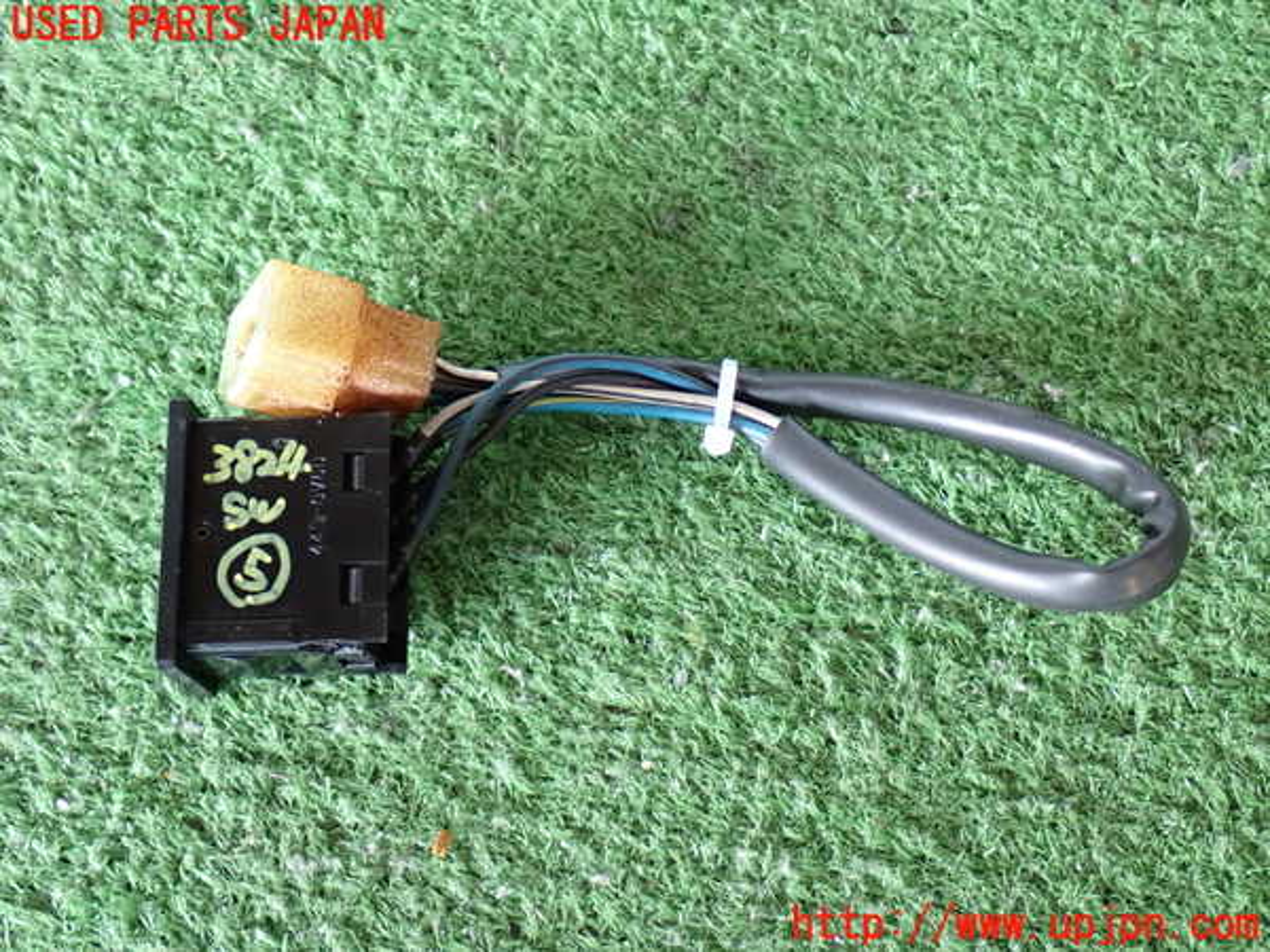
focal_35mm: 54
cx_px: 635
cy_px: 476
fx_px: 1981
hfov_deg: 35.5
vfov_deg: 27.0
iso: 500
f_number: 3.3
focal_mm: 9.65
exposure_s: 1/50
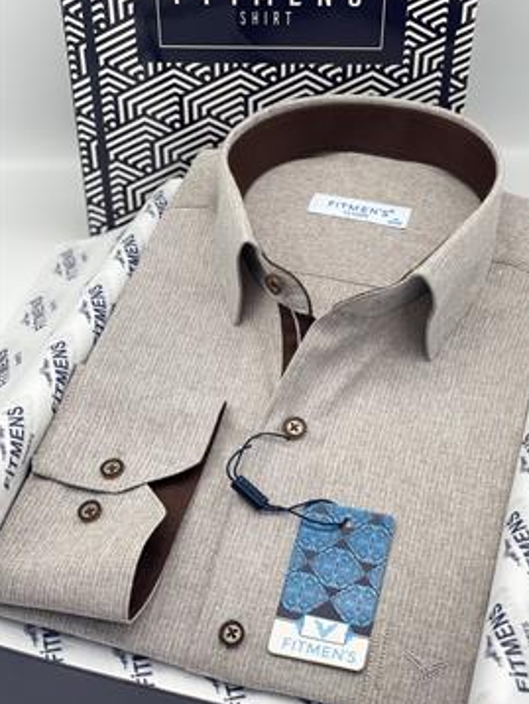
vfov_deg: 32.1
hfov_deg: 24.4
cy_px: 316
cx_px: 297
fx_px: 1221
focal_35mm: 60
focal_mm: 6
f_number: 2
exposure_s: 1/100
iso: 25
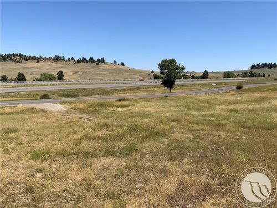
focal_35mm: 29
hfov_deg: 61.7
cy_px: 104
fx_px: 232
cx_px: 138
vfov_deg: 48.2
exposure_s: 1/2427
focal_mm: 3
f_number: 1.8
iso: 20
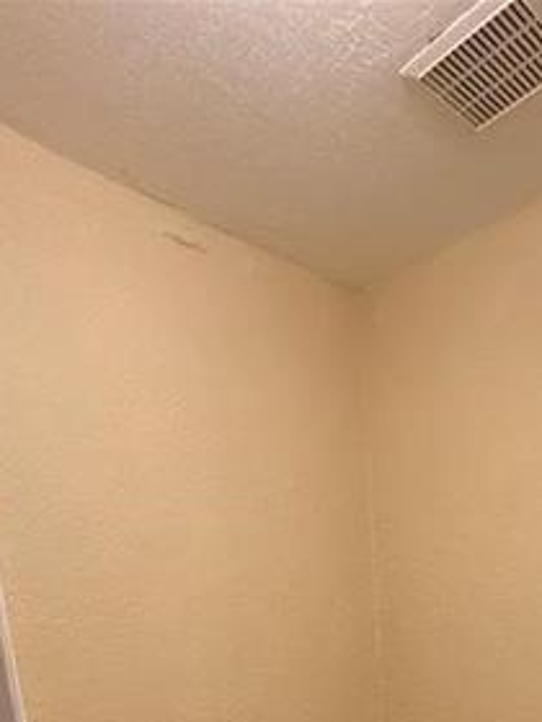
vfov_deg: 46.5
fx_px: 626
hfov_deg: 45.5
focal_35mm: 30
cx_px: 395
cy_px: 771
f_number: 2.2
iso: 250
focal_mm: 2.22
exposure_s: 1/120
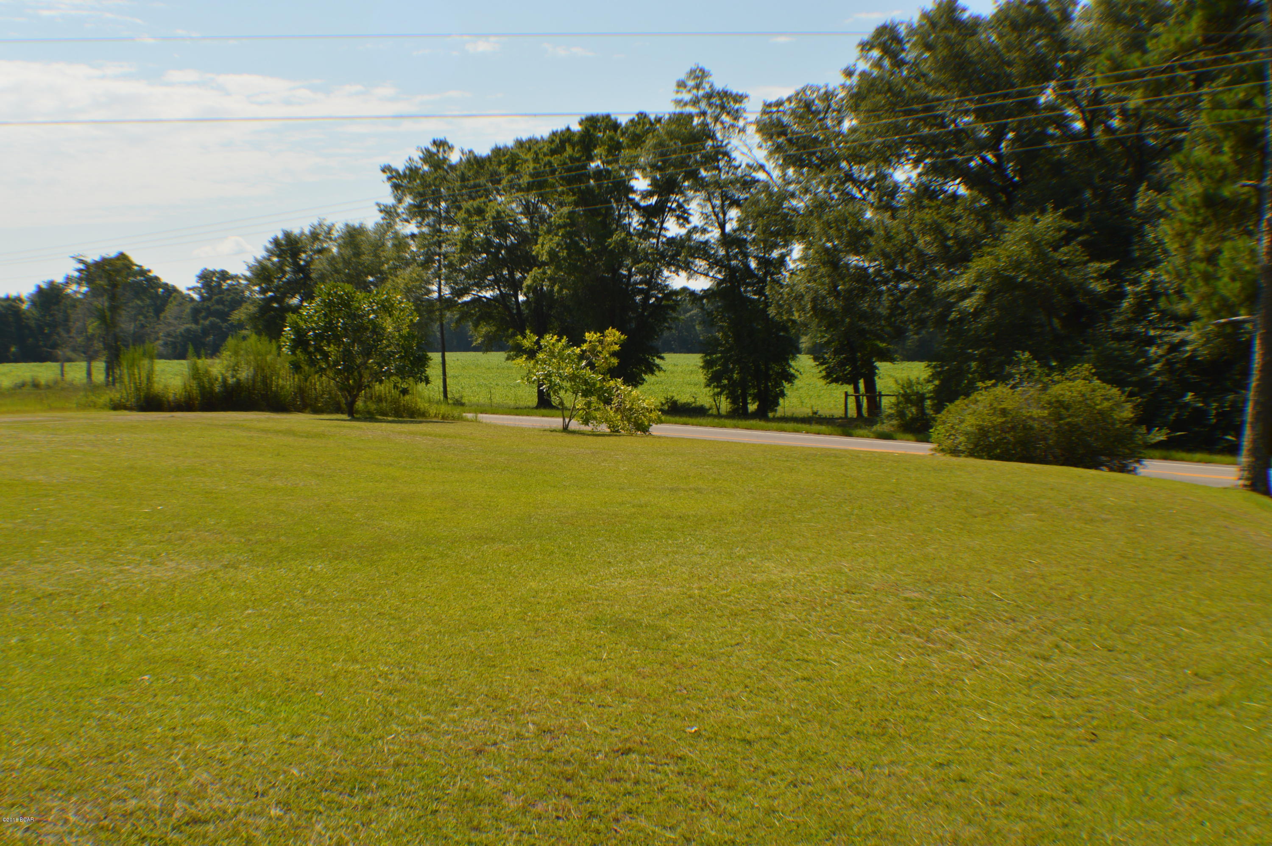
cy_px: 423
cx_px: 636
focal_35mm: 51
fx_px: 1800
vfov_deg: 26.4
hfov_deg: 38.9
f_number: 9
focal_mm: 34
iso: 100
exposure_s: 1/200
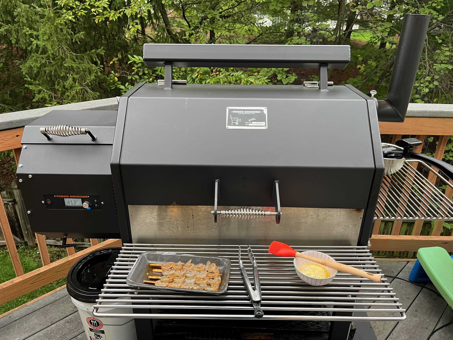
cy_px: 170
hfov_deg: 67.3
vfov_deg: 53.1
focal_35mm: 26
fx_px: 340
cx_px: 226
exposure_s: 1/68
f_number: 1.6
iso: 125
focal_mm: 5.1
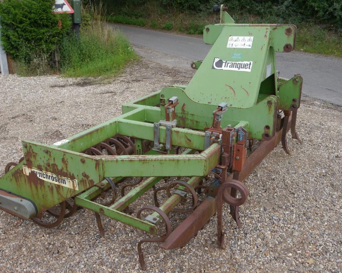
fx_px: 364
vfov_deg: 41.1
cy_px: 137
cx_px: 158
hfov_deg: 50.2
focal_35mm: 36
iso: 160
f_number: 5.6
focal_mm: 17
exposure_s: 1/200
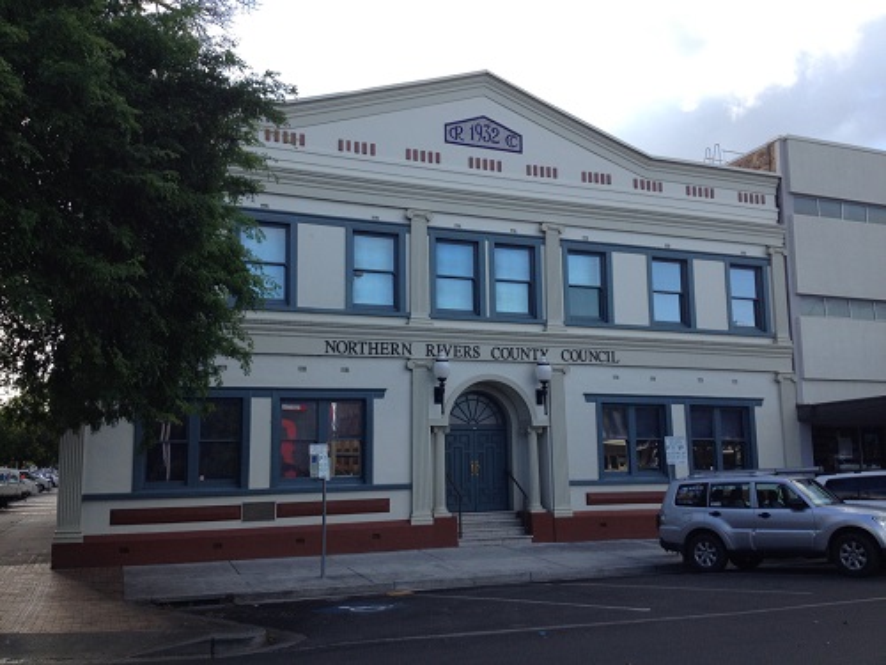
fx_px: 896
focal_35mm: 35
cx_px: 443
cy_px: 332
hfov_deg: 52.6
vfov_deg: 40.7
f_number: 2.4
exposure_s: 1/627
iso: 50
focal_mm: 4.28
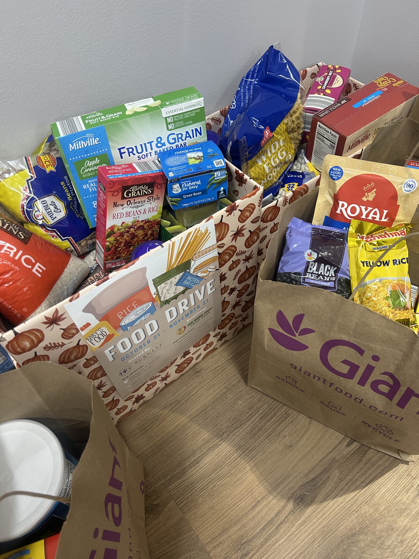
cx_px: 210
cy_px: 280
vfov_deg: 67.3
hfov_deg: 53.1
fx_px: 420
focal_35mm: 26
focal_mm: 5.7
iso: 125
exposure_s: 1/120
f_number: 1.5
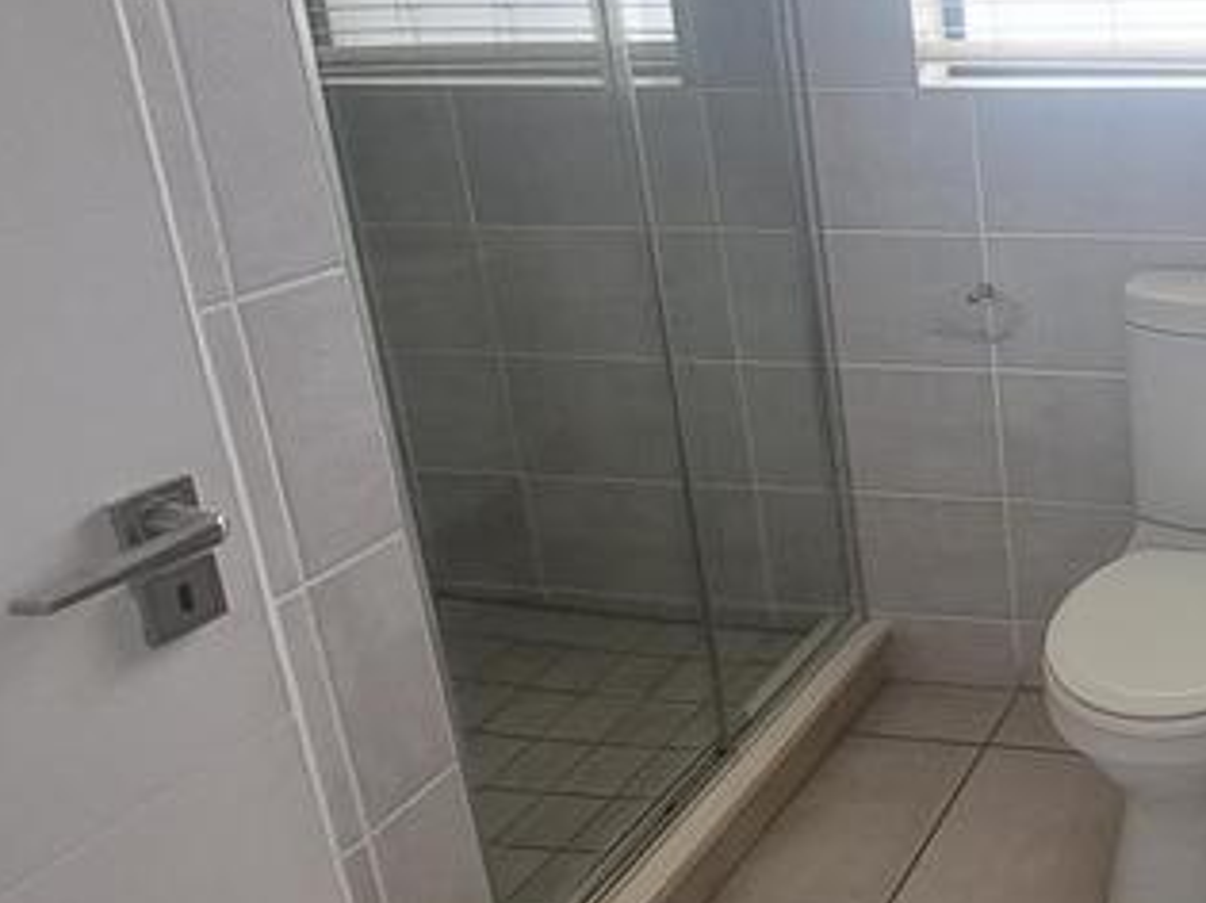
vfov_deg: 42.1
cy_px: 268
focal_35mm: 33
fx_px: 1149
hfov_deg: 44.4
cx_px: 1279
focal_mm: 1.74
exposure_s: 1/50
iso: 50
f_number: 2.2
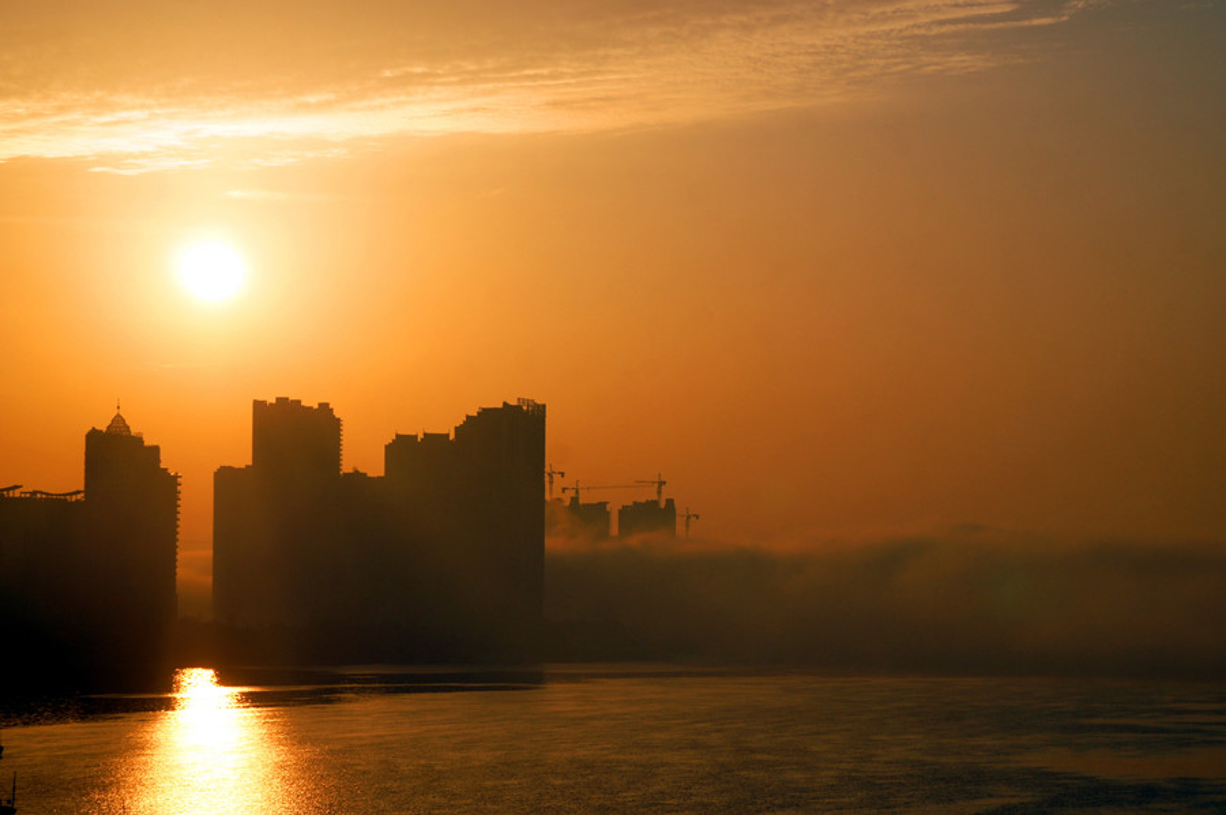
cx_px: 613
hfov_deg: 16.1
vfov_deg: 10.7
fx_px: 4337
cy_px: 408
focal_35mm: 128
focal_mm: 85
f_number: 8
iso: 100
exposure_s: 1/800
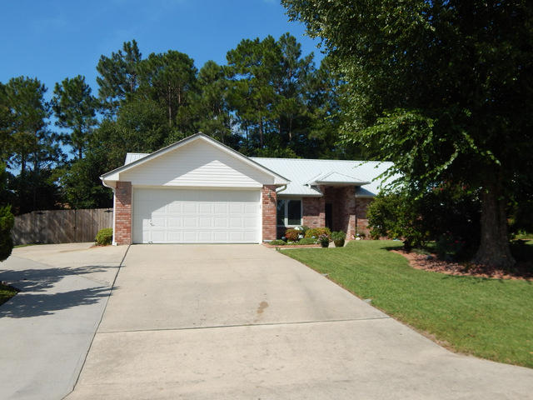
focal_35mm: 31
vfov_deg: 45.4
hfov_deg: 58.4
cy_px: 200
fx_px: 477
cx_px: 266
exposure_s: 1/400
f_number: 6.5
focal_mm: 5.6
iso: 125
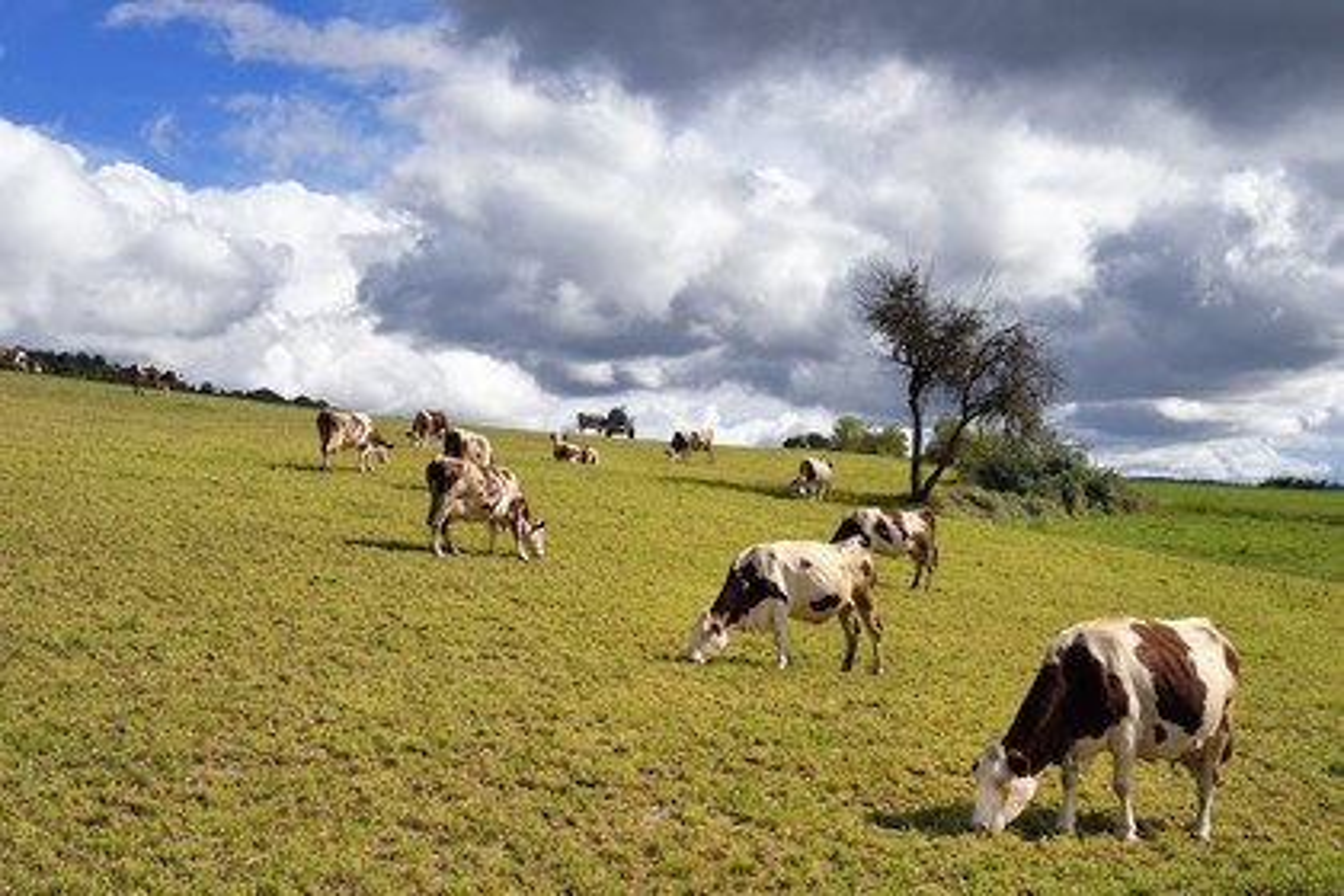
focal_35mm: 52
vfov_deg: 26.0
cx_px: 672
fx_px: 1941
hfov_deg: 38.2
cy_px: 448
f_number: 14
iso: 200
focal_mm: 52
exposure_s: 1/250
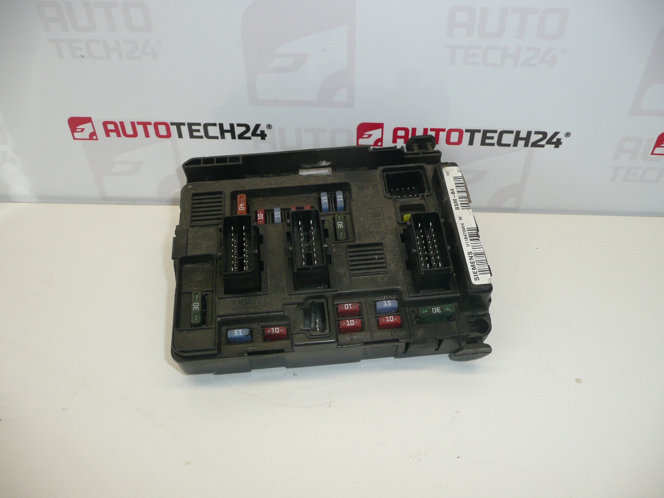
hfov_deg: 63.4
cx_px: 332
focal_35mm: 28
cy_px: 249
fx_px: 537
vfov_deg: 49.7
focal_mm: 4.6
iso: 100
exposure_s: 1/100
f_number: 3.3
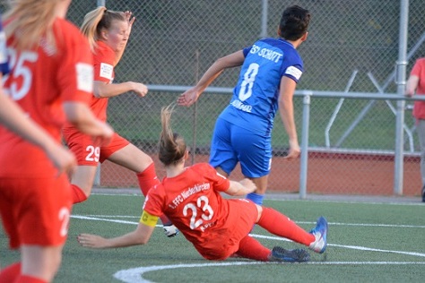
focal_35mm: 420
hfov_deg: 4.9
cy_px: 142
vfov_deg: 3.3
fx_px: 4958
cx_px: 212
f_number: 5.6
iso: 1600
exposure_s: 1/250
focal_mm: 280
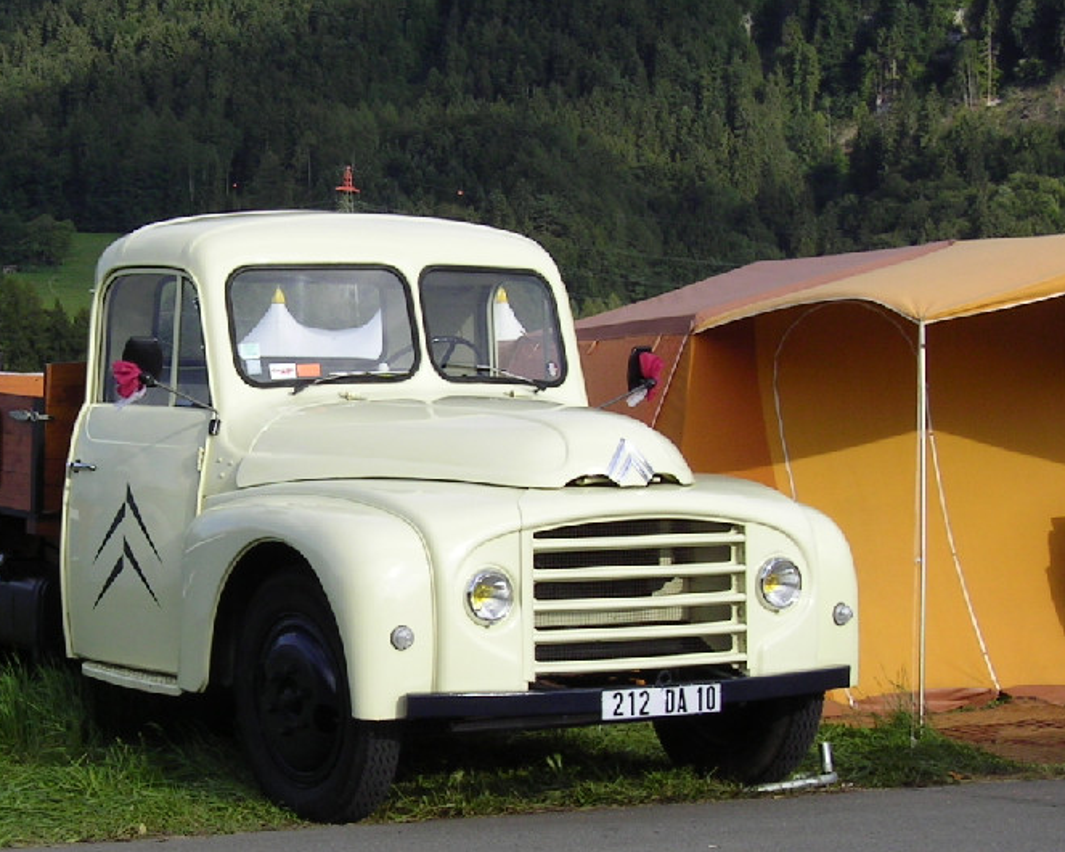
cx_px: 271
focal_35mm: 92
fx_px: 2899
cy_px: 612
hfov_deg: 20.7
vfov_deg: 16.6
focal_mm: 9.6
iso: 50
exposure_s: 1/202
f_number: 6.3
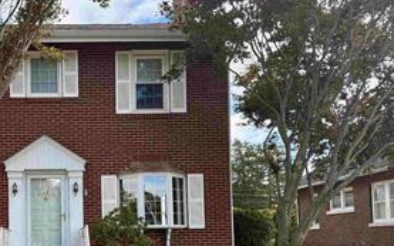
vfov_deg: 27.3
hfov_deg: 41.4
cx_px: 71
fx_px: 494
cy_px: 205
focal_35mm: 46
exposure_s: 1/1271
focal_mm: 6.76
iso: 100
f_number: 1.78
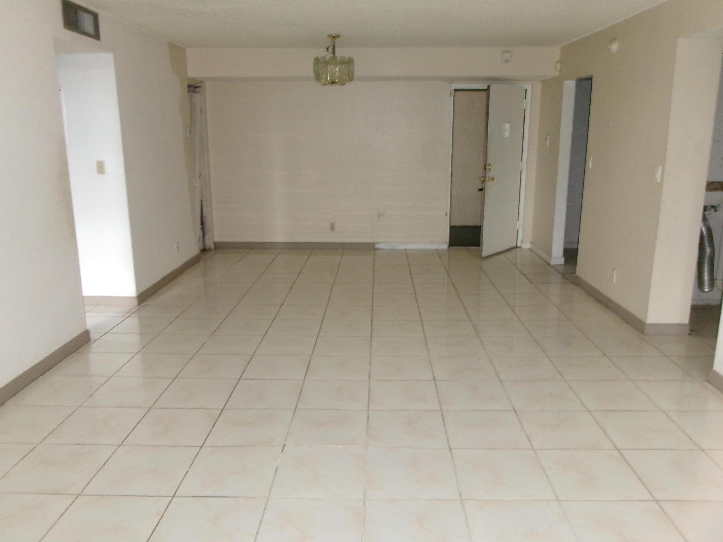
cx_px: 362
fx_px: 585
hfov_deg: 63.4
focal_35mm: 28
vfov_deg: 49.7
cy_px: 271
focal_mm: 5.1
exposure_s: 1/34
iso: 629
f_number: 3.9
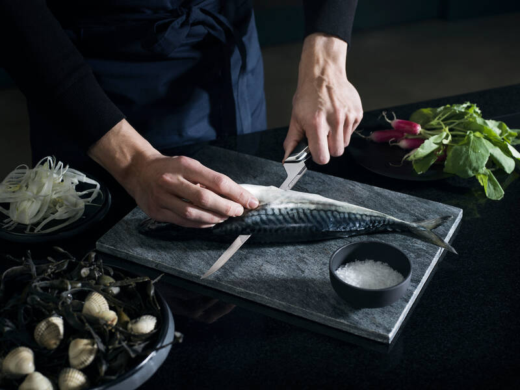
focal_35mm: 51
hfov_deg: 37.5
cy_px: 195
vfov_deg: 28.6
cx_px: 260
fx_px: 766
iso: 100
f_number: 8
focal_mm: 80
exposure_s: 1/500
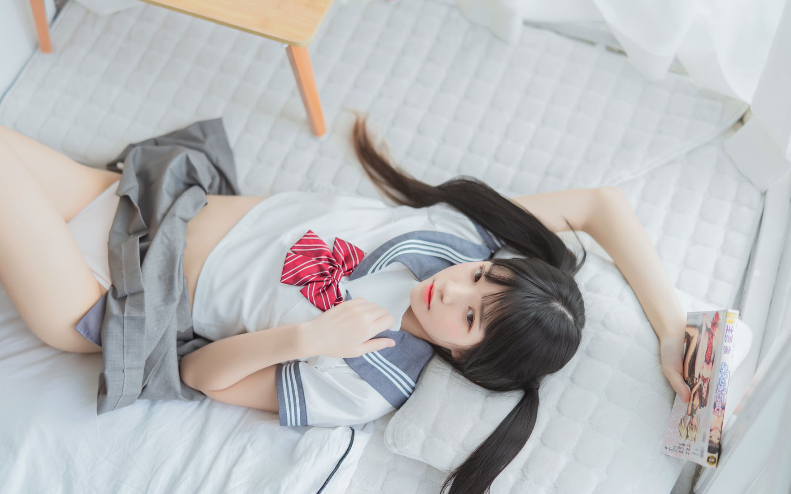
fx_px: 1121
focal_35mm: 52
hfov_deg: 38.9
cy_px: 260
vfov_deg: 24.9
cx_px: 391
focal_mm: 50
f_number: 1.4
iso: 125
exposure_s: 1/400
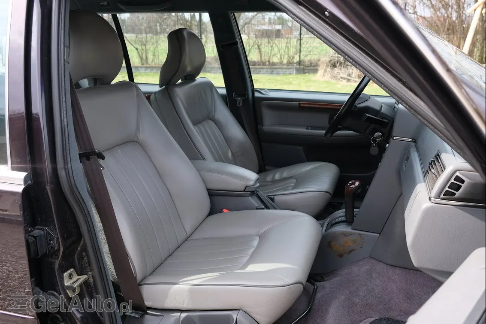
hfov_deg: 57.2
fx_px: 445
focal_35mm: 33
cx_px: 243
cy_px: 162
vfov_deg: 40.0
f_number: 5
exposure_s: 1/160
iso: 320
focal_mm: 22.3
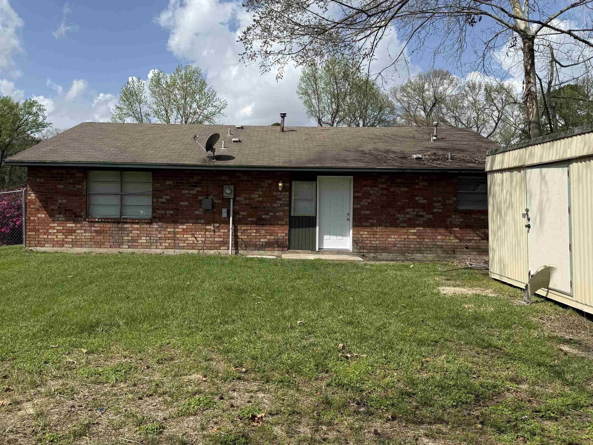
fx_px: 514
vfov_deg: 46.8
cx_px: 271
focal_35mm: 30
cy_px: 214
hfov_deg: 59.9
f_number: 1.78
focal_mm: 6.76
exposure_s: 1/6173
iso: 80
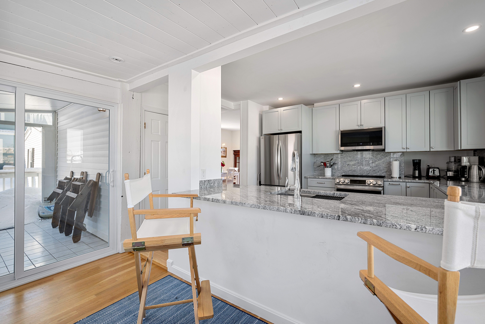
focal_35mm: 16
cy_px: 162
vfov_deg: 73.7
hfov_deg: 96.7
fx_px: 216
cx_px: 242
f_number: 8
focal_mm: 16
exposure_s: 1/15
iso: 400
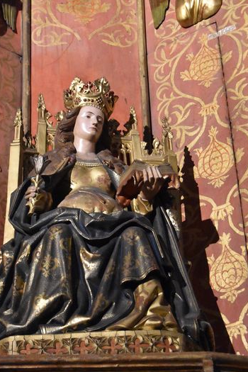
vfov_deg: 19.6
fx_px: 1075
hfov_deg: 13.2
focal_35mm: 104
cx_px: 98
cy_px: 220
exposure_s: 1/60
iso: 9000
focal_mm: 52
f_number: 5.6
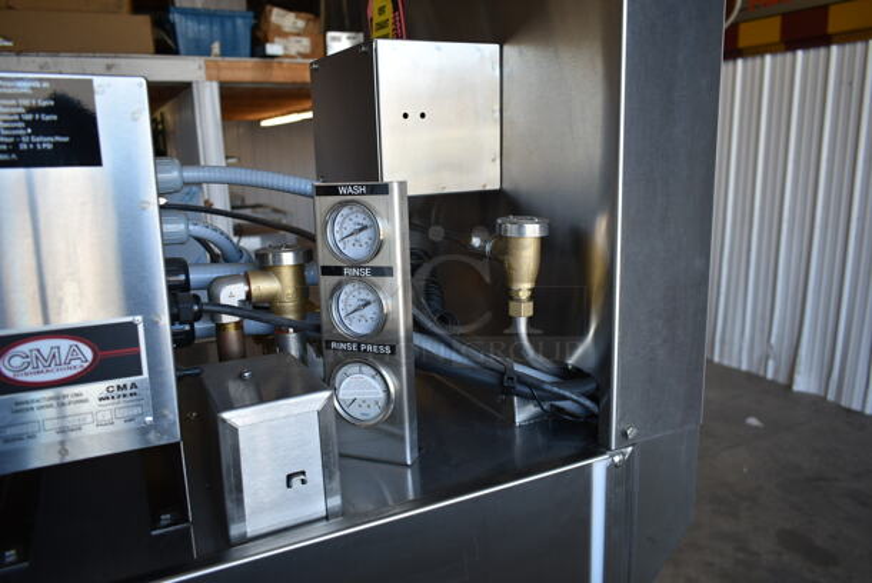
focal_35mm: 27
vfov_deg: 48.0
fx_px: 655
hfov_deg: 67.3
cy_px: 292
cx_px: 436
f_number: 3.5
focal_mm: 18
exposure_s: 1/50
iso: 100
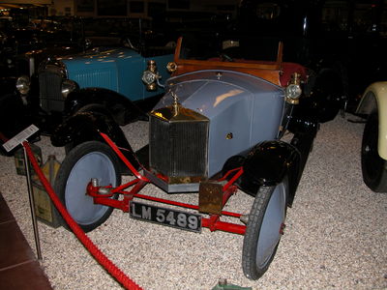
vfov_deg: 40.7
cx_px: 194
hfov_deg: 52.6
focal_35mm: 35
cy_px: 145
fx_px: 391
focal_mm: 8.9
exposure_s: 1/60
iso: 100
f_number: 2.8
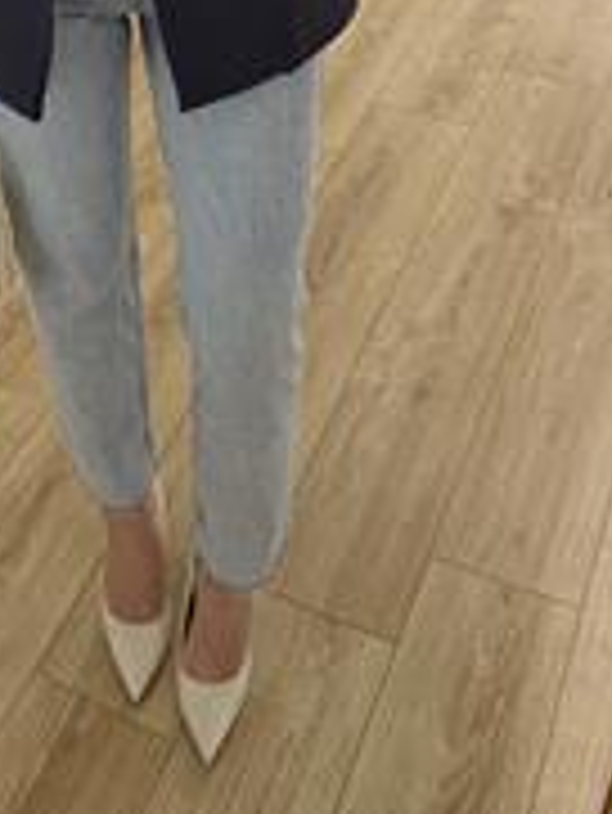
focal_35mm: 53
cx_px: 99
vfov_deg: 33.8
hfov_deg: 26.9
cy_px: 54
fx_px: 1248
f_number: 1.78
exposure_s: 1/60
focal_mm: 6.76
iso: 400
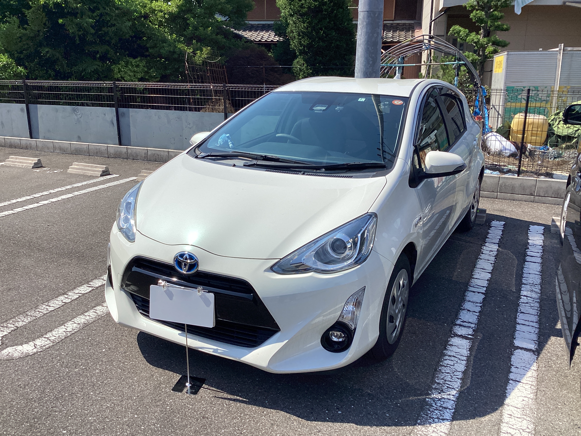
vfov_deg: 45.4
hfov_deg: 58.4
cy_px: 218
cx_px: 290
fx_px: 520
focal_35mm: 31
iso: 25
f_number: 2.4
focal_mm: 3.3
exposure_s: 1/1812
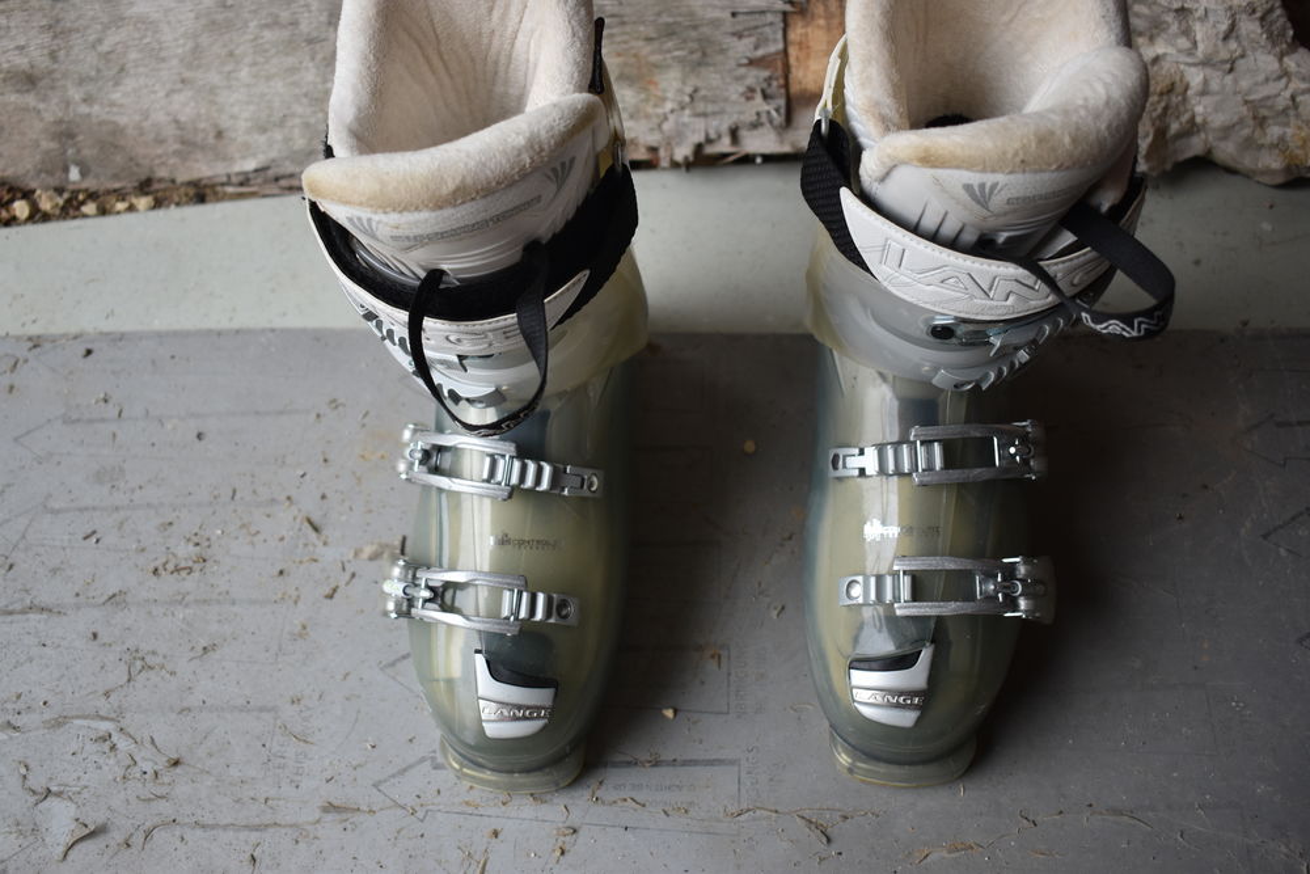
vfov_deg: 36.9
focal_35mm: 36
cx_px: 655
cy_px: 437
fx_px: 1310
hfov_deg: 53.1
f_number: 4.5
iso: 400
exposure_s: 1/80
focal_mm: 24
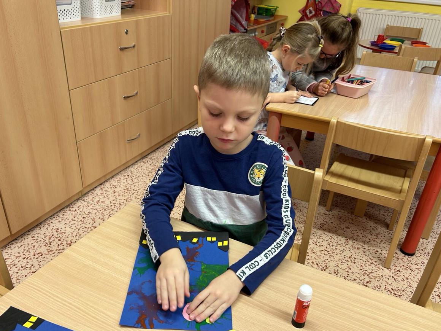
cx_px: 212
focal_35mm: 30
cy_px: 190
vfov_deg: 46.7
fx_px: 382
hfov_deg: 59.9
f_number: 1.5
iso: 100
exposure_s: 1/50
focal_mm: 5.7
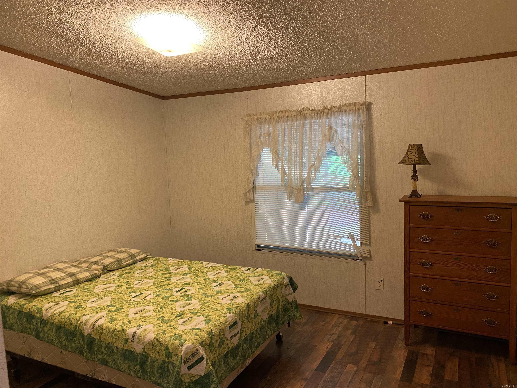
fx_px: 388
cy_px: 194
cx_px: 258
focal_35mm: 26
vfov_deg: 53.1
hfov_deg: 67.3
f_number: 1.8
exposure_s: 1/60
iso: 400
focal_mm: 4.25
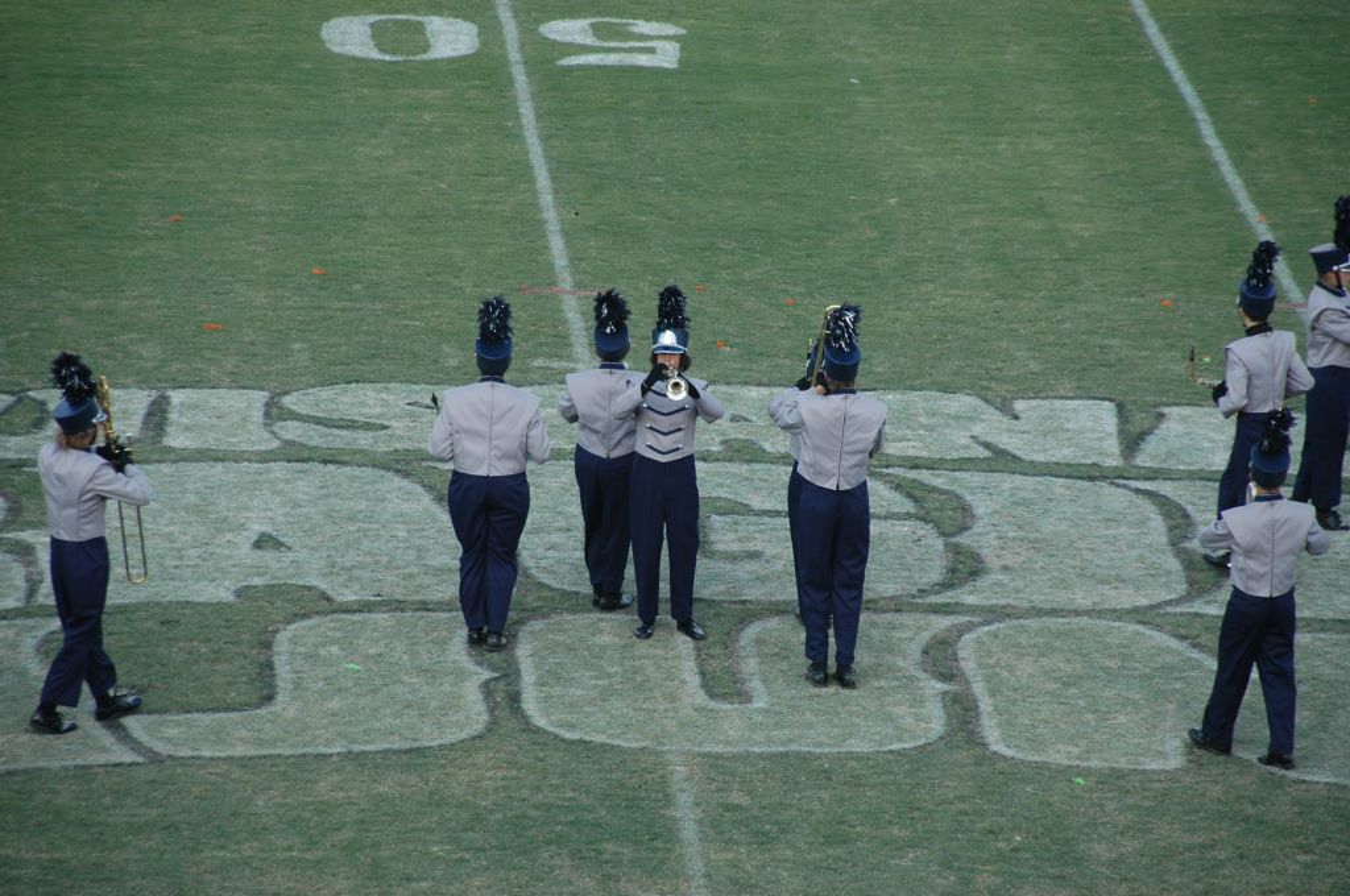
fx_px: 11236
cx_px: 675
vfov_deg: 4.6
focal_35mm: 300
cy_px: 448
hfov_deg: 6.9
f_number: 5.6
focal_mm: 200
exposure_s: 1/200
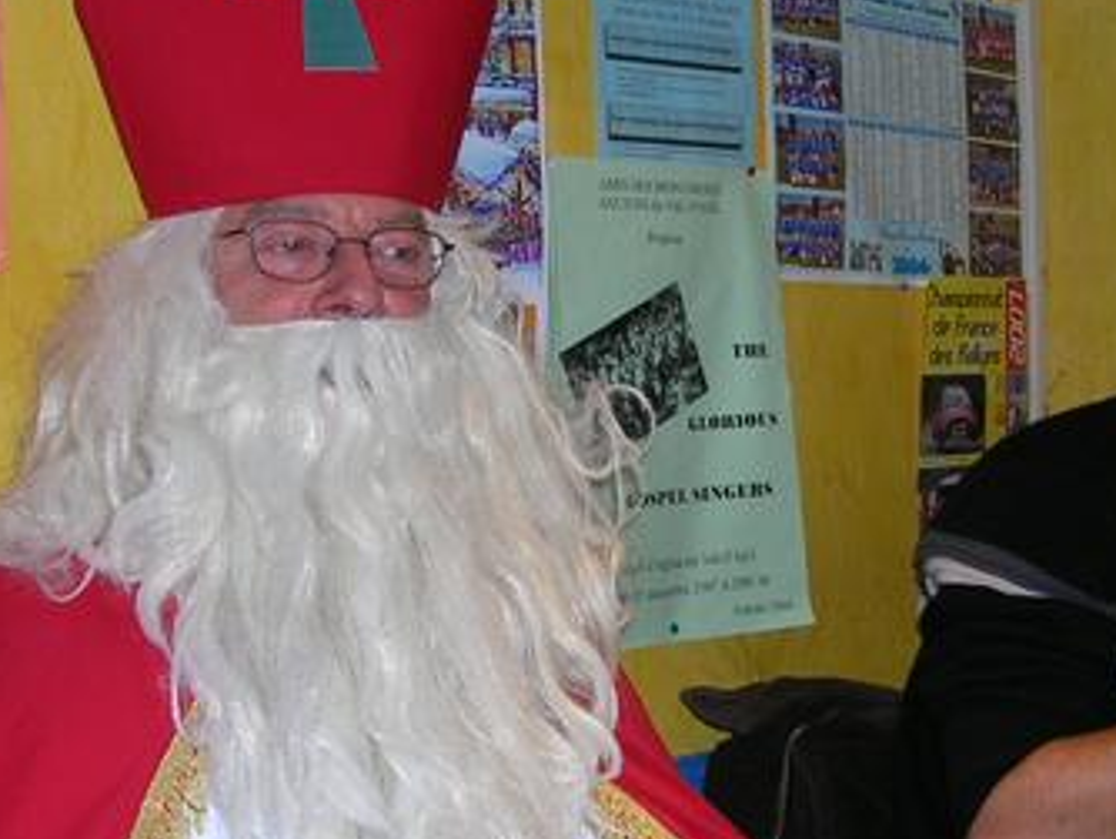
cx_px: 732
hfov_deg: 28.8
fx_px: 2162
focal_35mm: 67
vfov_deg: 22.0
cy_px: 381
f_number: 2.8
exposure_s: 1/60.1
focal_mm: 5.8
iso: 50
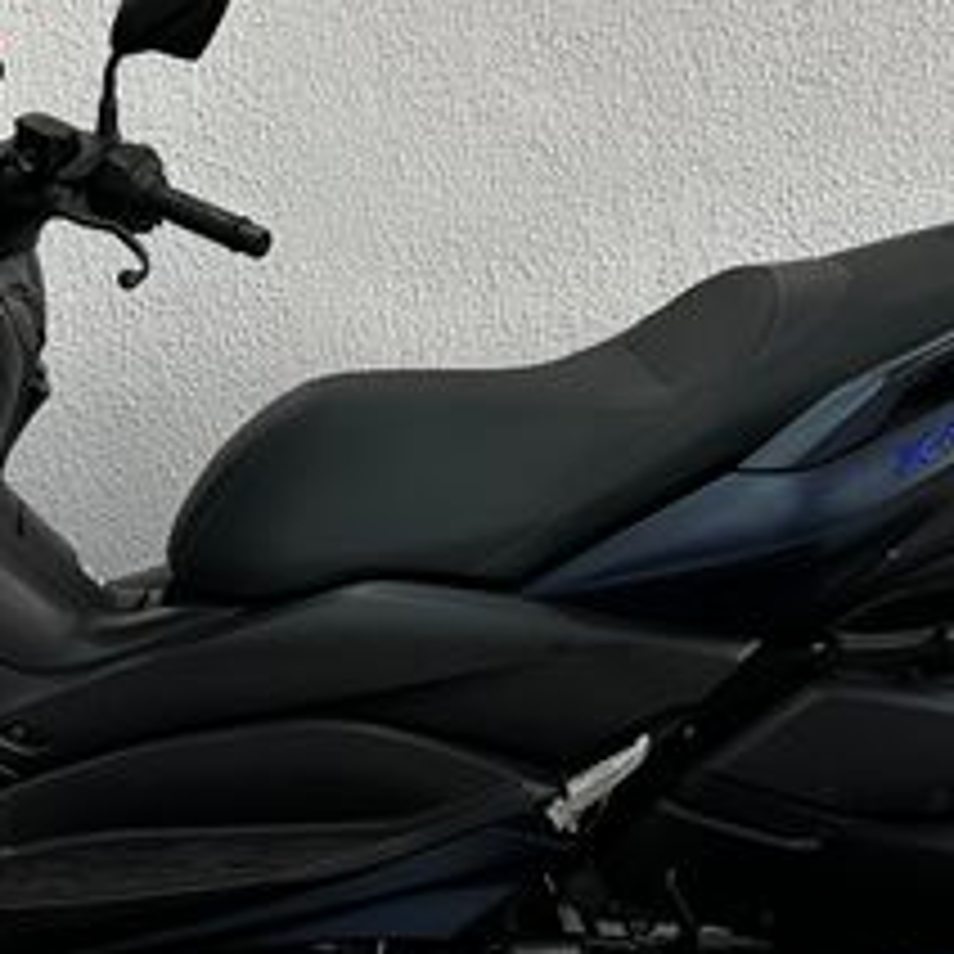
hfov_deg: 35.7
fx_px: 1465
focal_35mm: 47
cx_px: 320
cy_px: 504
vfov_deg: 36.0
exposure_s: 1/60
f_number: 1.78
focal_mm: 6.86
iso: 125
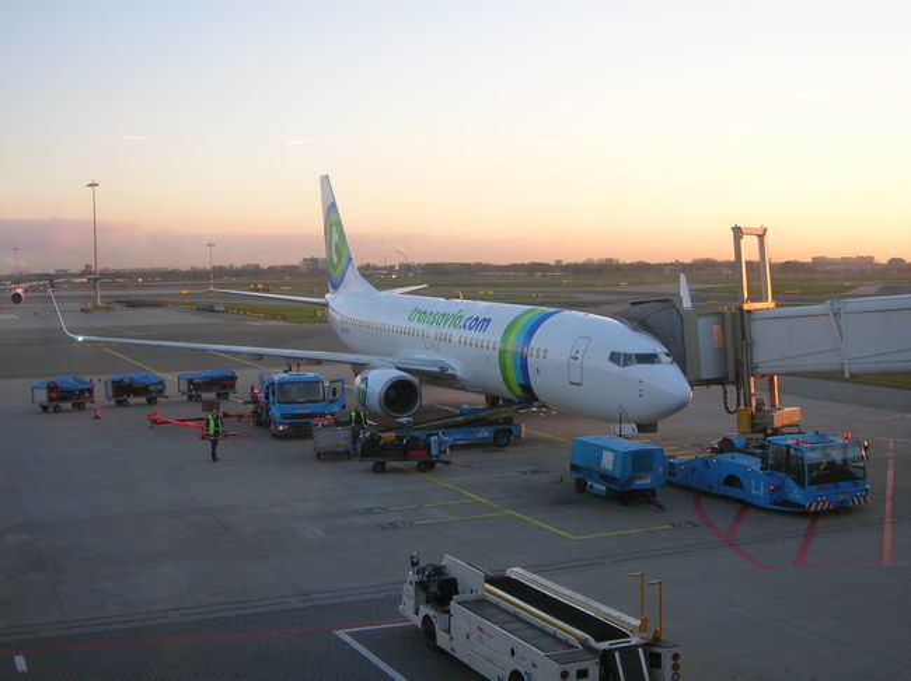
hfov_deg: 44.8
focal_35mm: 42
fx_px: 1104
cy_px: 340
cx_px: 456
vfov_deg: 34.3
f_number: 3.1
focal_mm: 7
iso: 50
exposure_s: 1/41
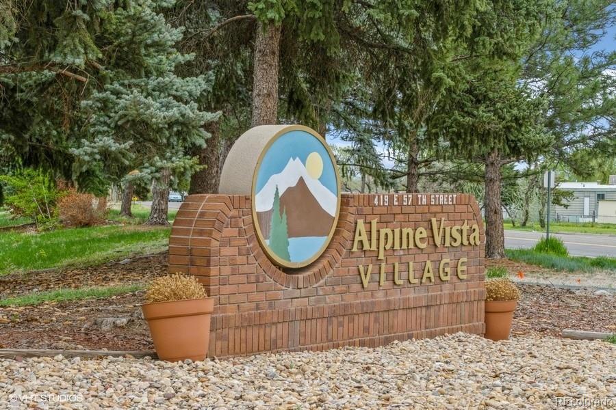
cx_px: 308
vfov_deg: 16.1
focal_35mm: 85
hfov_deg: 23.9
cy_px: 205
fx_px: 1454
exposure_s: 1/350
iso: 400
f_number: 11
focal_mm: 55
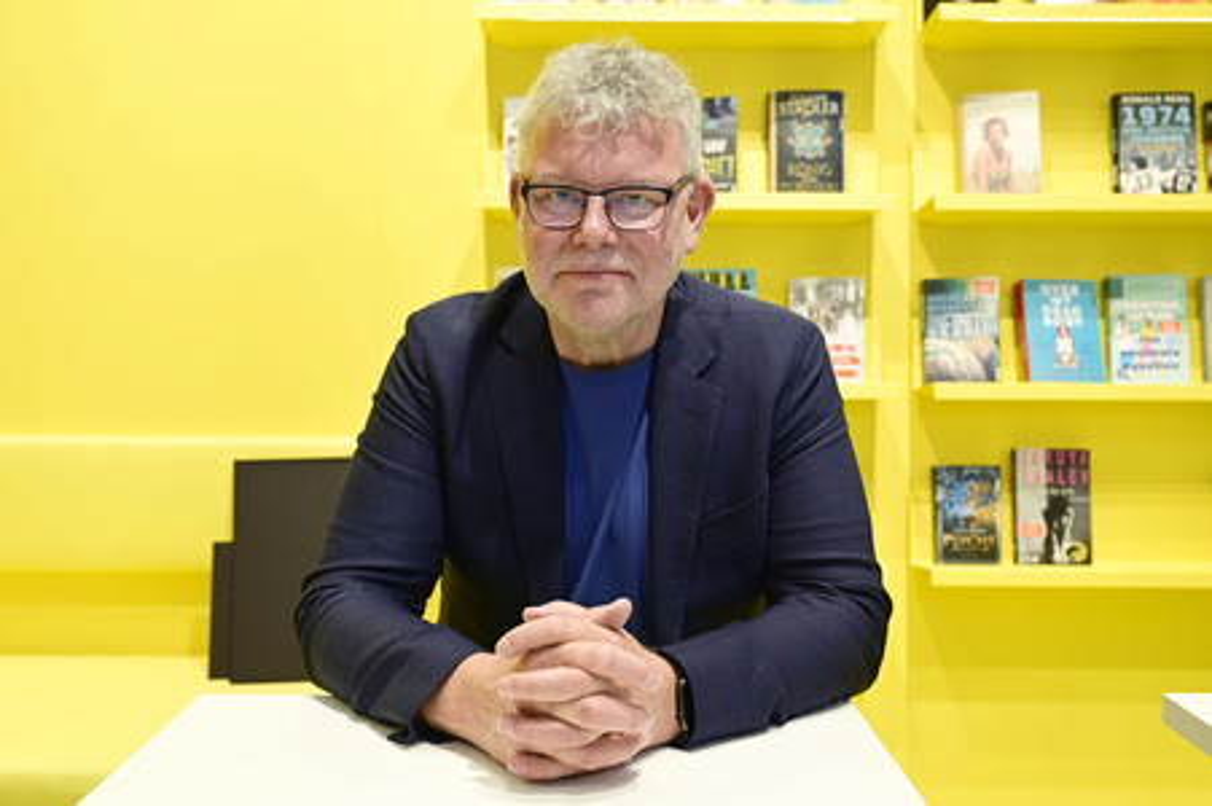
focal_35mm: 34
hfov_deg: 55.8
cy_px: 403
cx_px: 606
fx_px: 1144
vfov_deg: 38.8
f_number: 4.5
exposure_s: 1/250
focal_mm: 34
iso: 1000
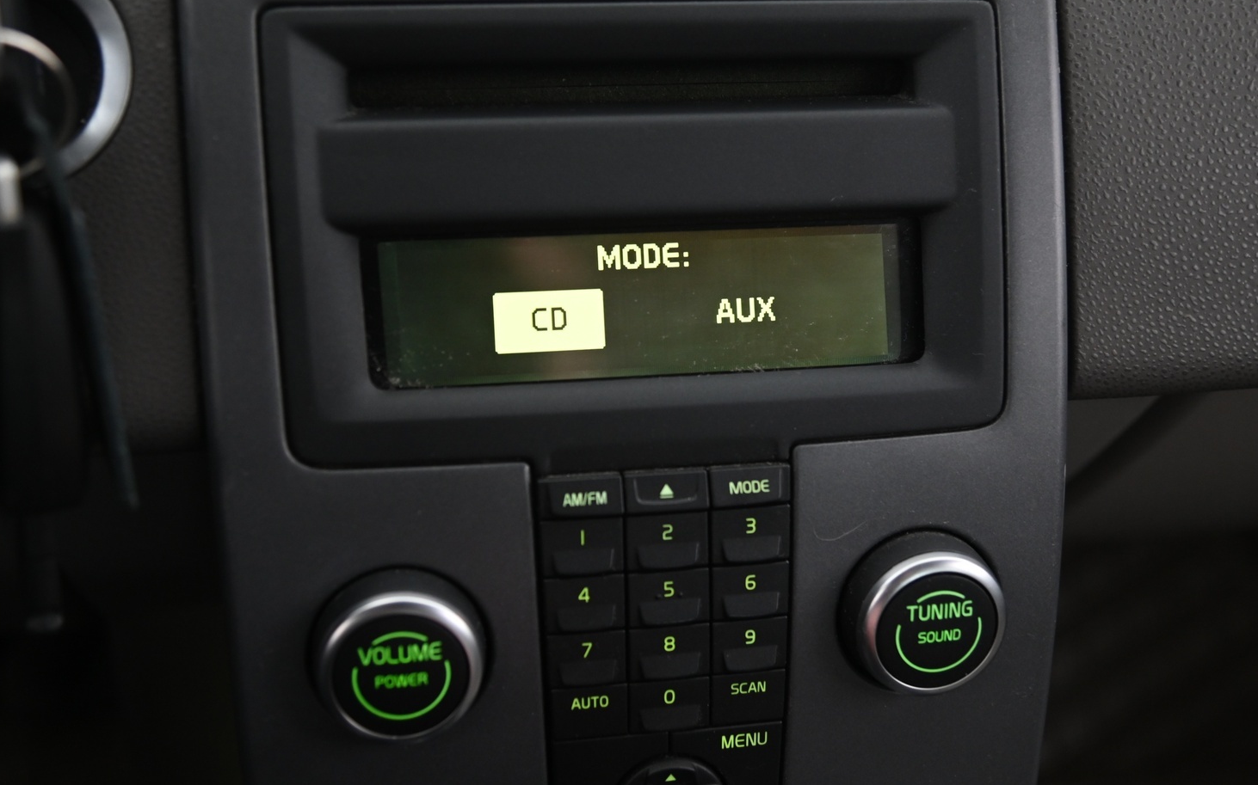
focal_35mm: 43
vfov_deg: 29.8
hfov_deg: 46.2
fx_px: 1474
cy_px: 352
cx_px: 608
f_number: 4
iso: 2000
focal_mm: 38
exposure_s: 1/15
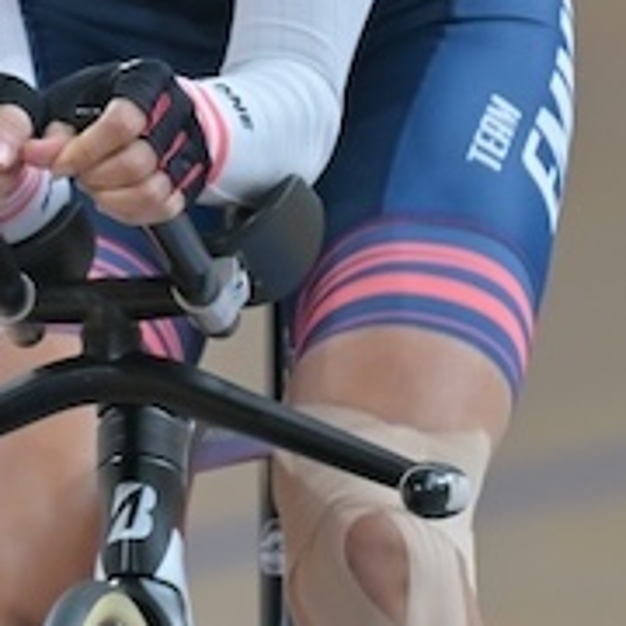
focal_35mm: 2116
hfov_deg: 0.8
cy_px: 12
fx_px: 43293
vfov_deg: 0.8
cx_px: 83
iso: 1600
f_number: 6.3
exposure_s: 1/400
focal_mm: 560
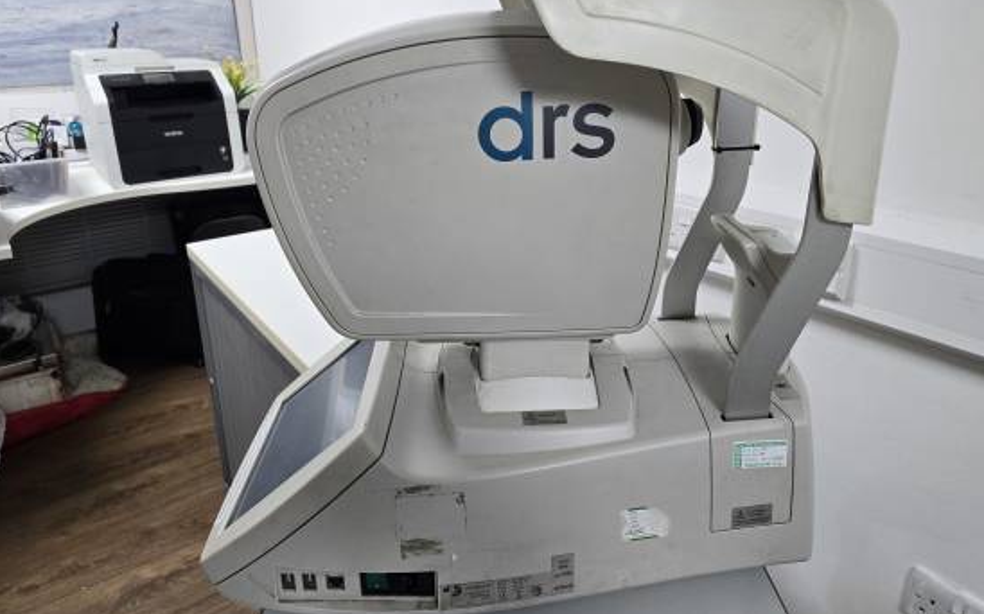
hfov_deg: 72.6
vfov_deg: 48.9
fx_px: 670
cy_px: 241
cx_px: 497
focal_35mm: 25
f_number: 1.7
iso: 200
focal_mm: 6.3
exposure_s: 1/100
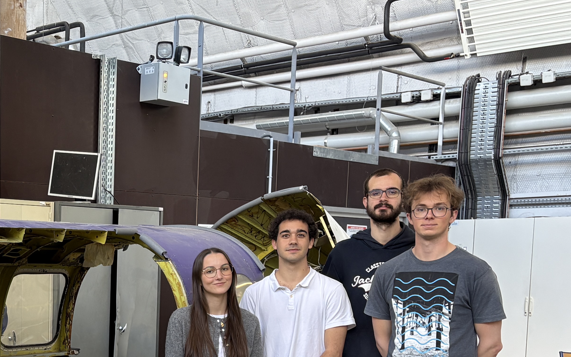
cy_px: 370
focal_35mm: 65
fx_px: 1012
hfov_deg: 29.5
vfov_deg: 19.4
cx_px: 7
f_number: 1.6
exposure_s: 1/100
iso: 125
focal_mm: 5.96
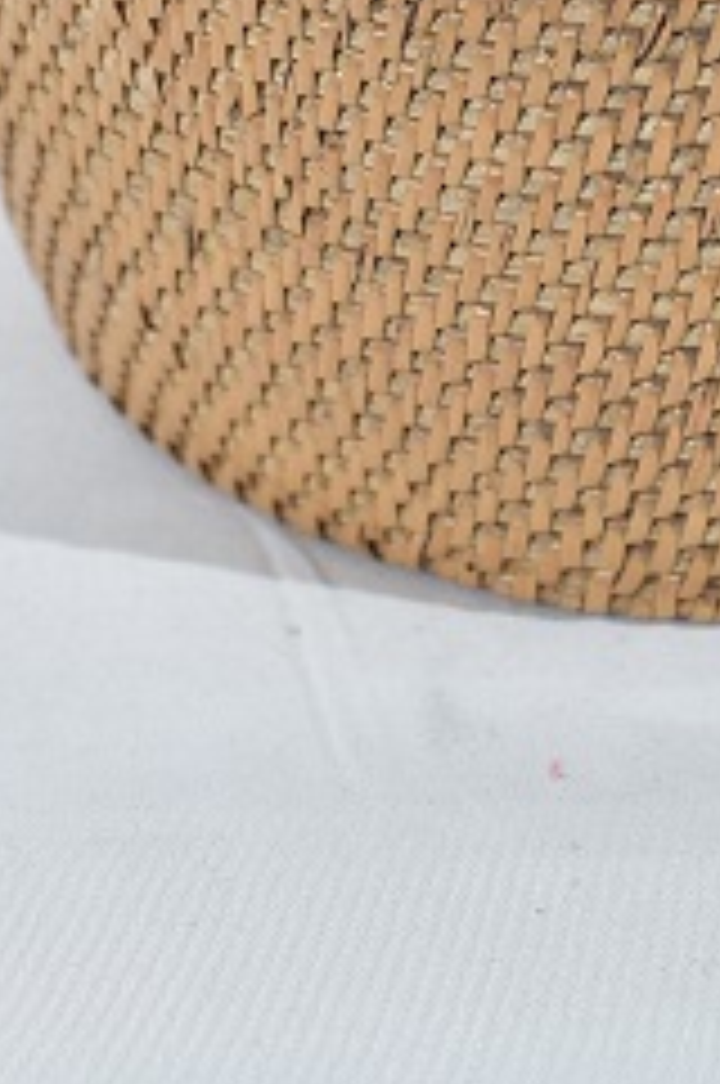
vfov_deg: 3.5
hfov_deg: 2.4
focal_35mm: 582
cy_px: 74
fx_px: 17509
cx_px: 464
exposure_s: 1/125
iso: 200
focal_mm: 140
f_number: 5.6
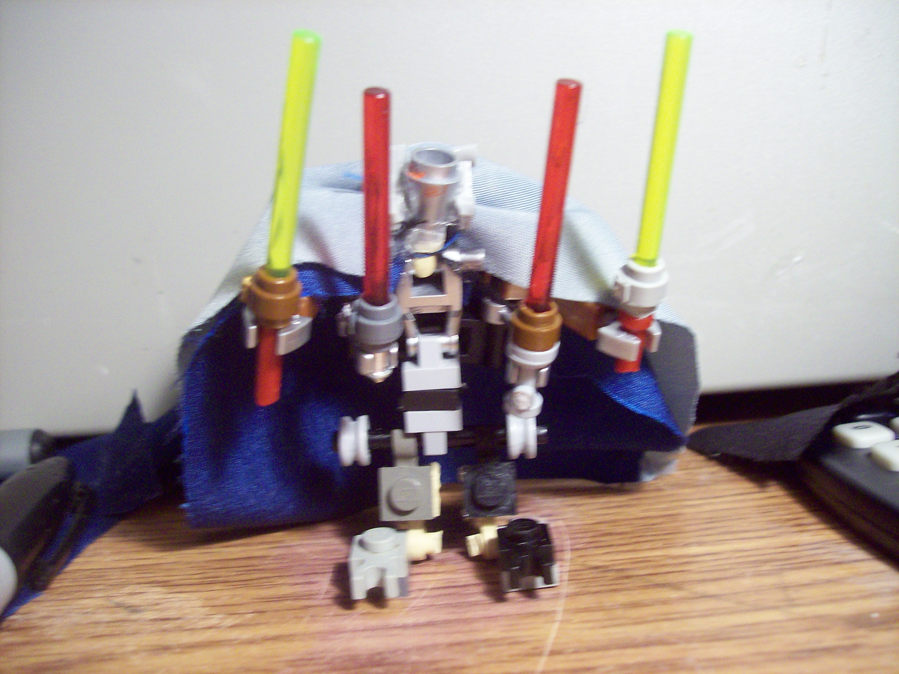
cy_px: 337
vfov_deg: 39.6
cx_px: 450
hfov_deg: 51.4
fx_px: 935
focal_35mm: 36
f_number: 2.7
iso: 160
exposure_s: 1/17.1
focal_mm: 6
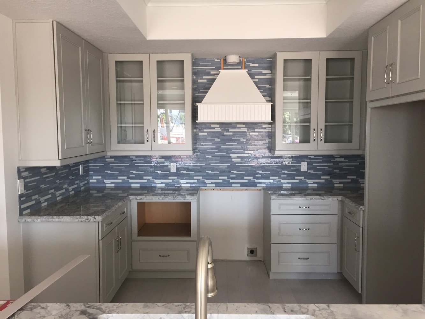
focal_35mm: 29
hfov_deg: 61.7
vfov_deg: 48.2
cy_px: 160
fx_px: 356
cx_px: 212
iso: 40
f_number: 2.2
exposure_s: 1/30
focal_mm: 4.15
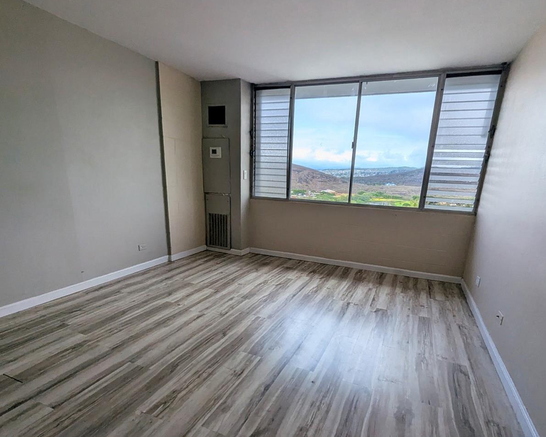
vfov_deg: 76.1
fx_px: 275
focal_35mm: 17
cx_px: 285
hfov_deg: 89.6
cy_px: 263
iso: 39
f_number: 2.2
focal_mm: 1.95
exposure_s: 1/570
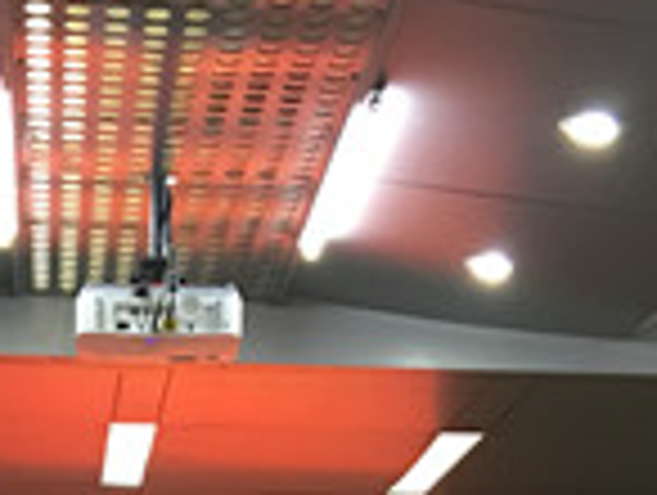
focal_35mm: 119
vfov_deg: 11.3
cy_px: 986
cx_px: 135
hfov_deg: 16.4
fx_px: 2262
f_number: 2.2
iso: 64
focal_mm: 4.15
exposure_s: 1/17
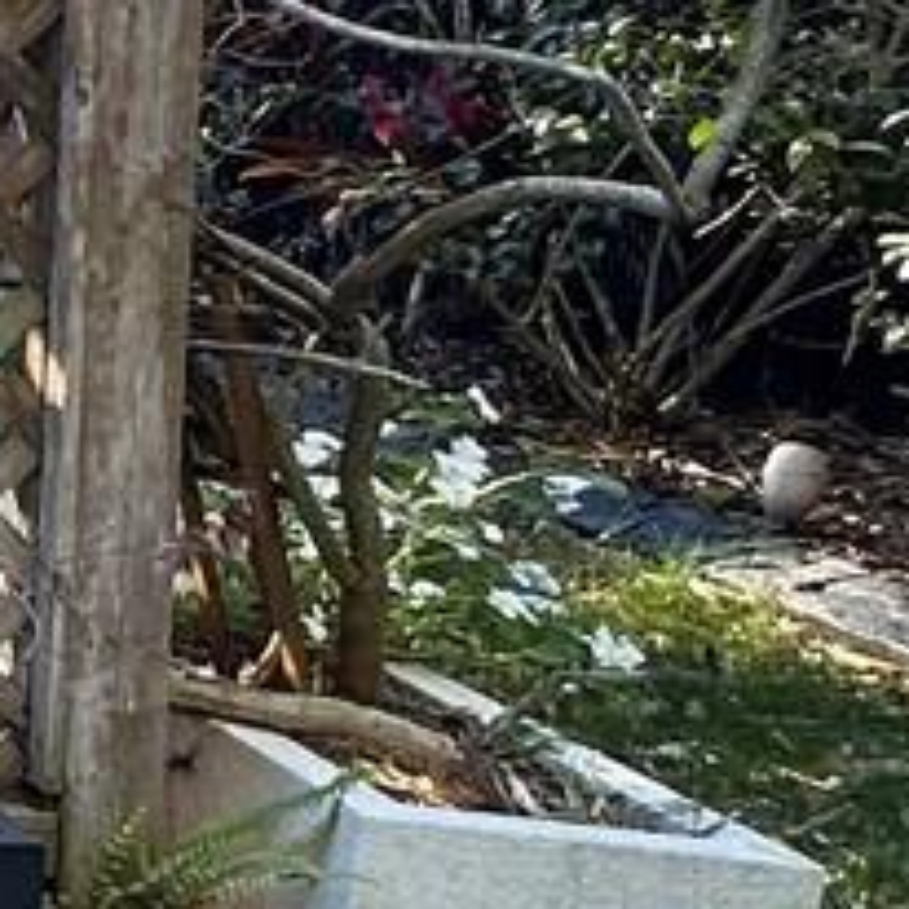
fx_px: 2852
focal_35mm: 96
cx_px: -1390
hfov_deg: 12.9
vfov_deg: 18.0
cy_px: 243
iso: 40
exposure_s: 1/137
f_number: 2.2
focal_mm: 2.22
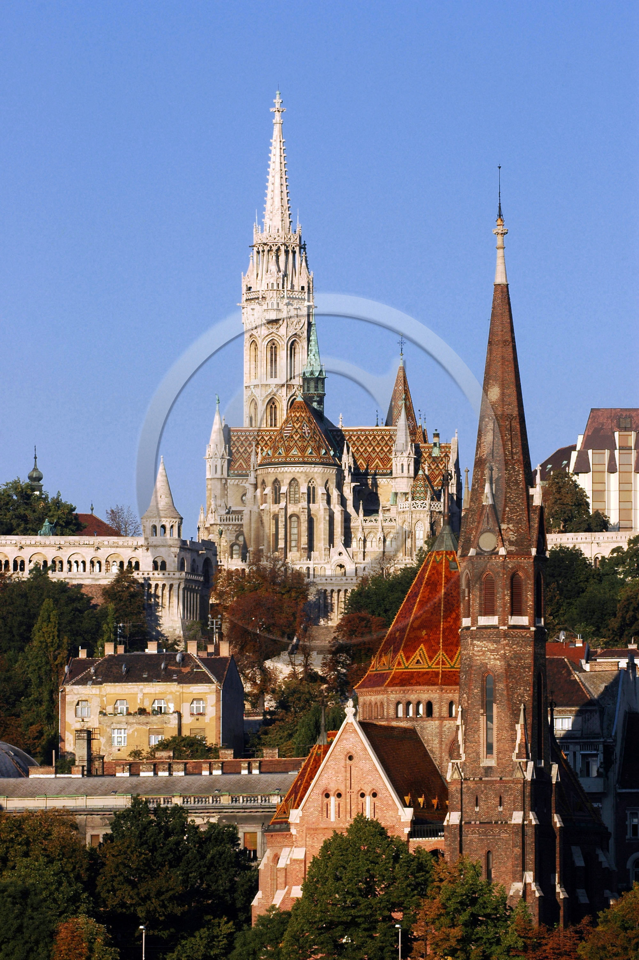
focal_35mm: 225
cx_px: 320
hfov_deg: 6.1
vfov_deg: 9.2
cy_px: 480
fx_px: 6001
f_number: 8
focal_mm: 150
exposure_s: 1/400
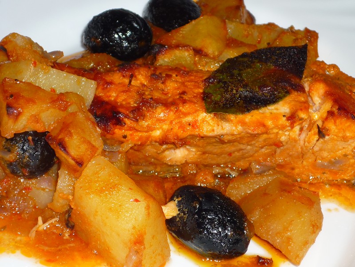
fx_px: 1333
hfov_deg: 15.2
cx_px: 178
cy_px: 134
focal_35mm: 130
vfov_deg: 11.4
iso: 100
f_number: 5.7
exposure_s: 1/50
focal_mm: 16.3
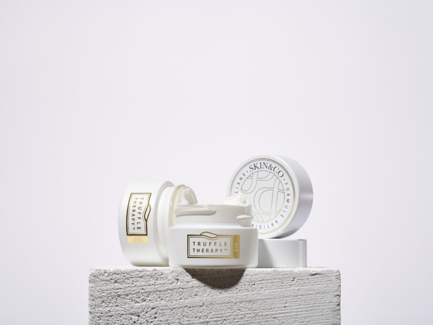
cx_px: 213
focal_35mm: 114
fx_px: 1426
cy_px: 162
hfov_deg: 17.3
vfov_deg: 13.0
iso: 64
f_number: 29
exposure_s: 1/160
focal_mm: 105
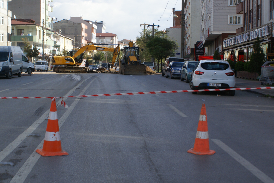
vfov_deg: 26.1
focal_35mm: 52
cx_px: 130
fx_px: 396
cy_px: 97
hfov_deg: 38.1
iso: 100
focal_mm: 30
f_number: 9
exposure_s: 1/200
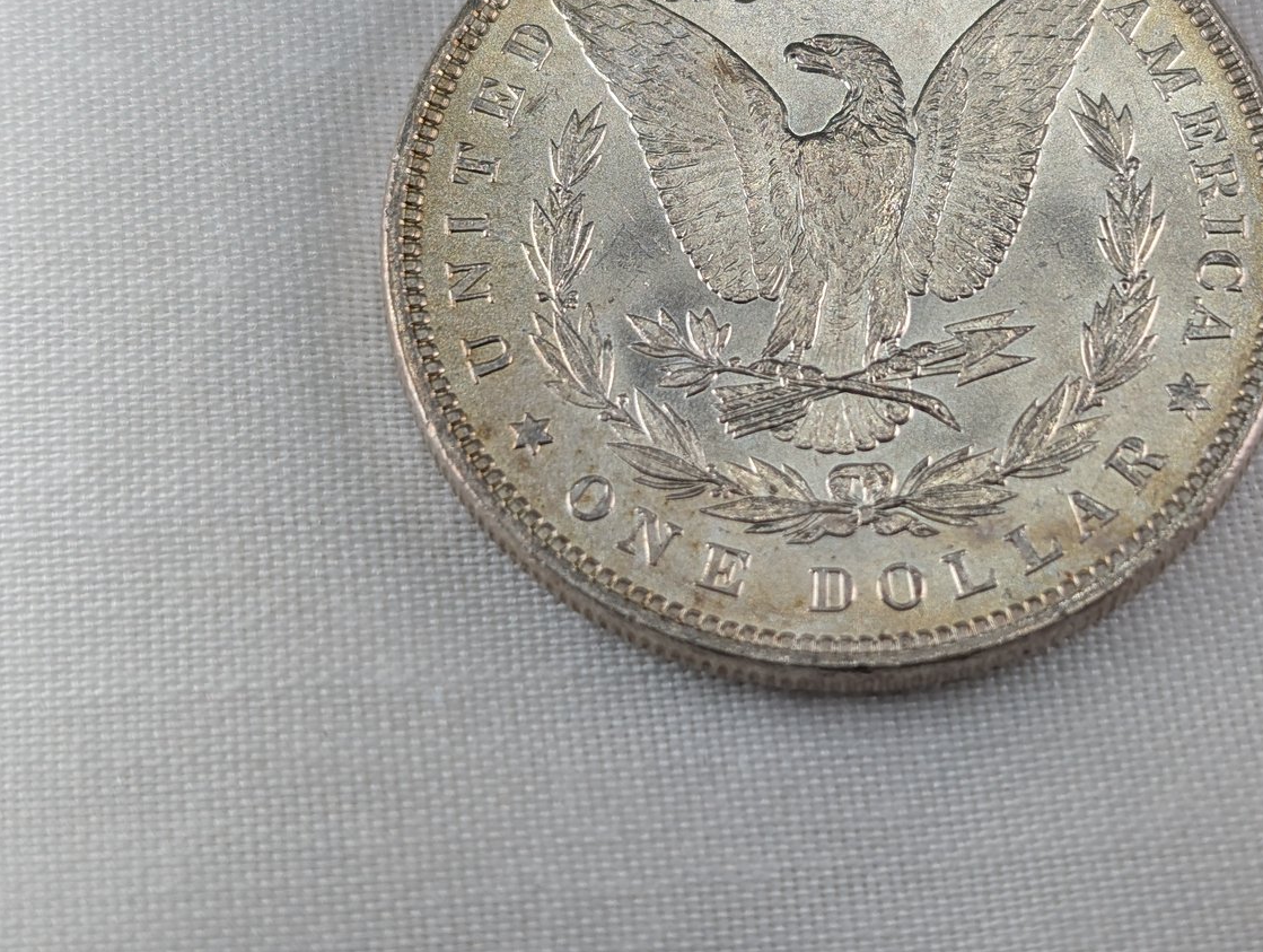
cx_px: 793
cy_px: 312
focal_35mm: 66
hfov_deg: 29.2
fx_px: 2412
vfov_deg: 22.2
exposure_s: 1/906
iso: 24
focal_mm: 6.9
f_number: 1.68
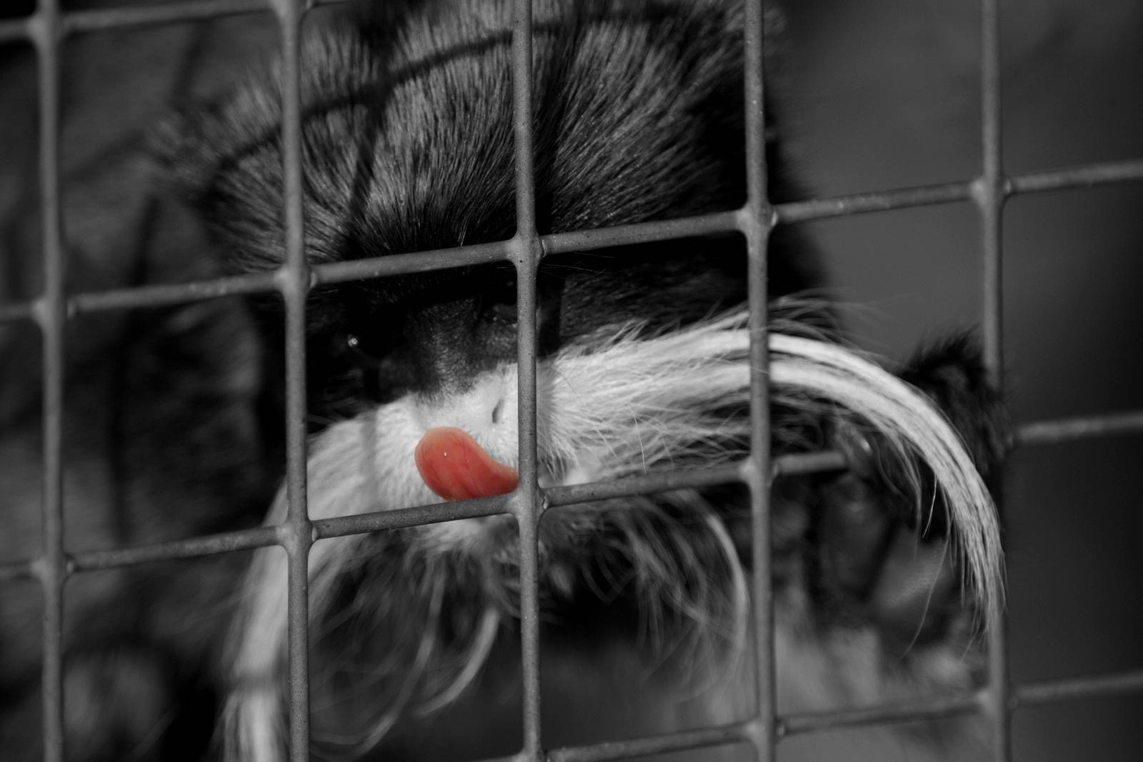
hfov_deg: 4.9
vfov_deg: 3.3
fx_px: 13335
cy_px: 381
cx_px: 572
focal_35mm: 420
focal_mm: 280
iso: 100
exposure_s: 1/500
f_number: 5.6
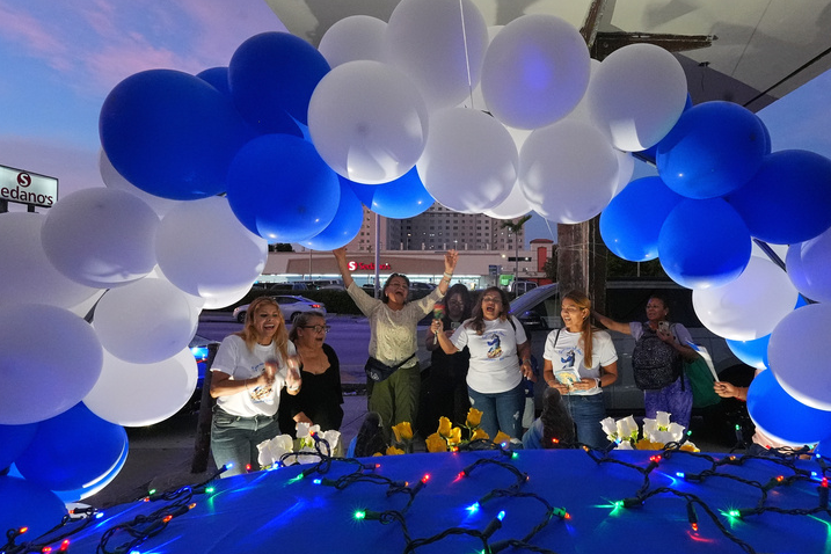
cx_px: 480
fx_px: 462
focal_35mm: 20
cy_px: 290
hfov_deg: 83.4
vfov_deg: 61.9
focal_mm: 14
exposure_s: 1/50
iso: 6400
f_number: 13
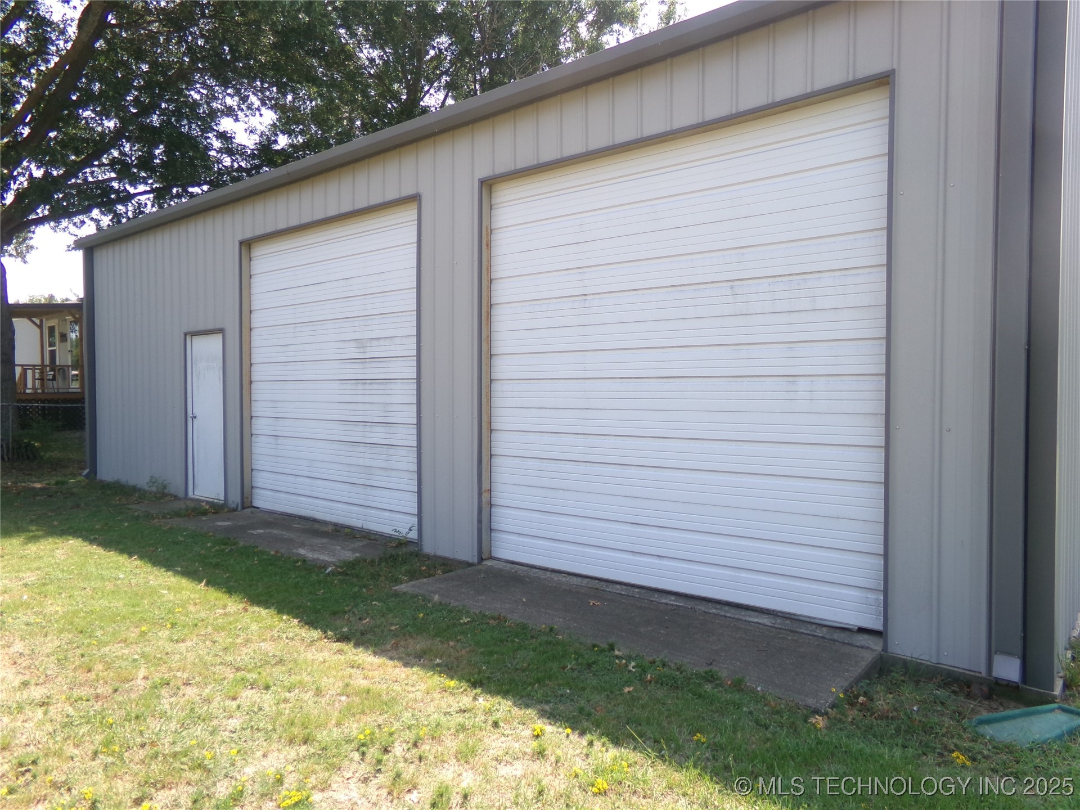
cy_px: 405
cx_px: 540
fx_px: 749
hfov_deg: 71.6
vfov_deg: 56.8
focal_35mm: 24
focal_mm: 4.3
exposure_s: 1/280
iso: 100
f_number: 3.7
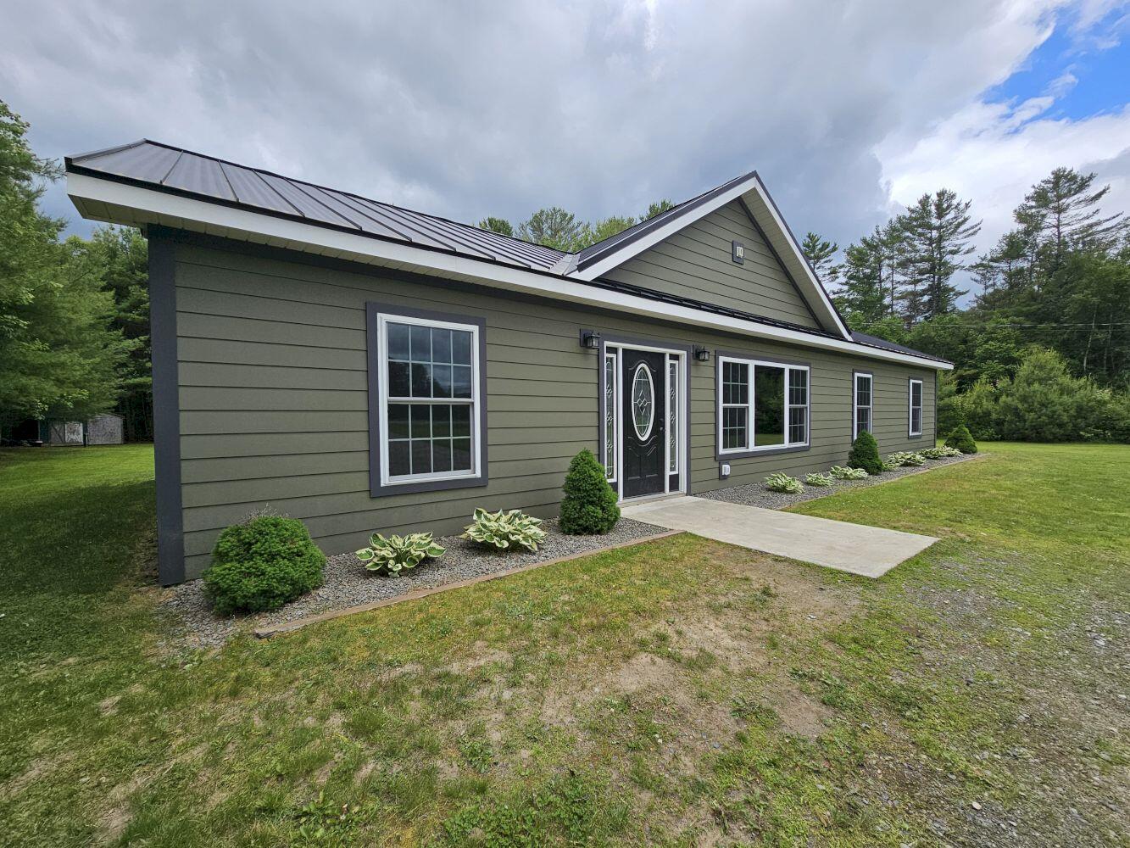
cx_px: 565
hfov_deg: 106.2
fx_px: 424
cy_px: 424
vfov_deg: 89.9
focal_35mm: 13
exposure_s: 1/1884
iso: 50
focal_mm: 2.2
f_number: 2.2
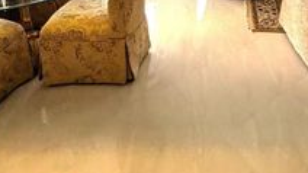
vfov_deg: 27.1
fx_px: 294
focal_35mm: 36
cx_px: 232
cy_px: -56
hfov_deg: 52.8
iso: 49
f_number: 2.2
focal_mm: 1.83
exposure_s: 1/496
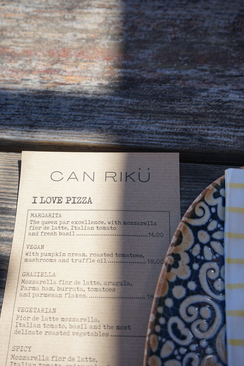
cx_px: 122
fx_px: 436
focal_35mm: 43
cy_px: 183
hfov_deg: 31.2
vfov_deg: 45.4
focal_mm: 43
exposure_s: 1/160
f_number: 9
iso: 100
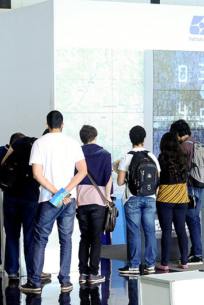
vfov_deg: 15.9
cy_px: 146
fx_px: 1096
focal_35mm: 129
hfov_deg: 10.5
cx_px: 241
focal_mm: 80
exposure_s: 1/160
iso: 10000
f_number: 11
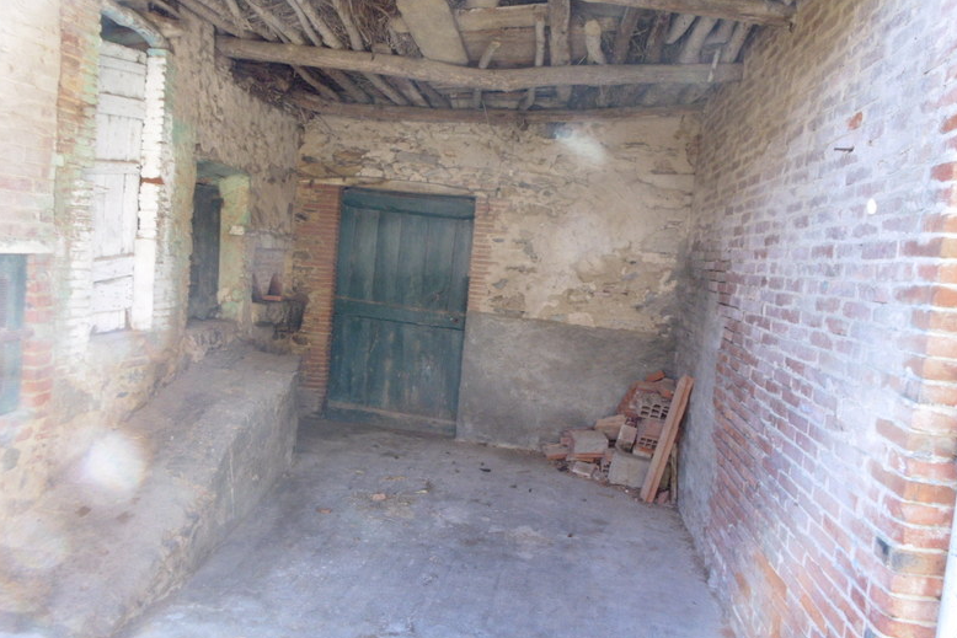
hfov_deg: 60.3
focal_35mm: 31
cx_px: 469
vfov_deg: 42.3
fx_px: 824
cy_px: 326
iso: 100
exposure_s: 1/80
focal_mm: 5.3
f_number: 3.2
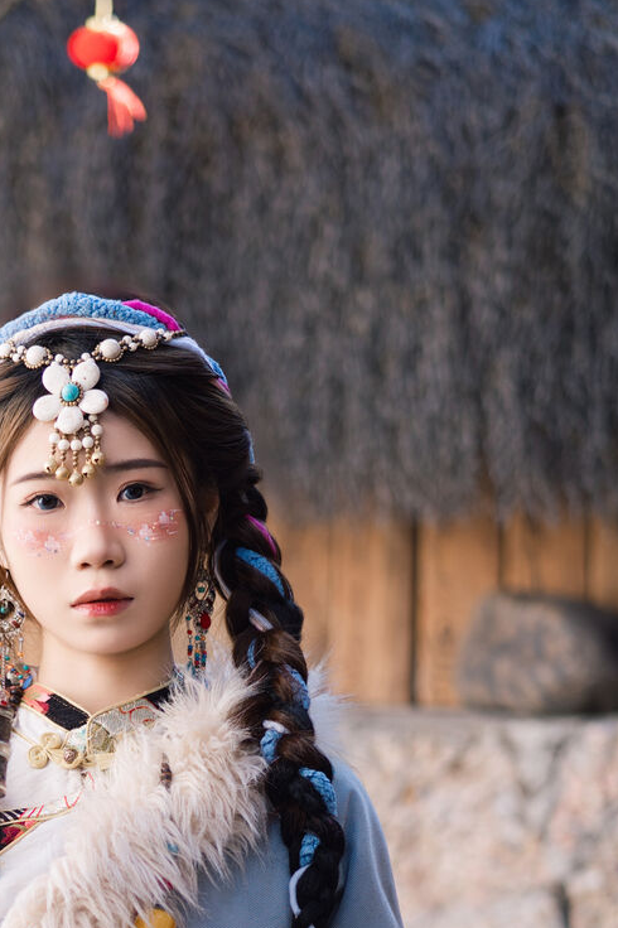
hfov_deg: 6.6
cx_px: -85
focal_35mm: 208
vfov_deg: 9.8
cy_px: 938
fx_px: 5361
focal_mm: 85
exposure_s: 1/500
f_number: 1.8
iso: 100
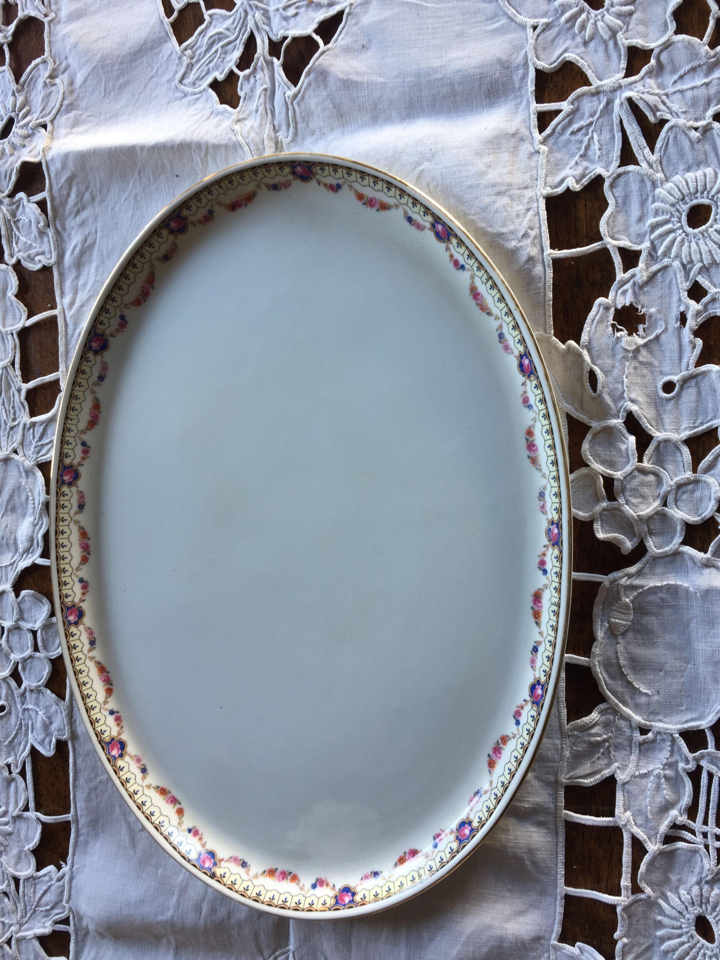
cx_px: 360
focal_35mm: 29
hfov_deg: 48.2
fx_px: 804
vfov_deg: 61.7
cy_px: 480
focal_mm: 4.15
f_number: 2.2
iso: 32
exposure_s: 1/50
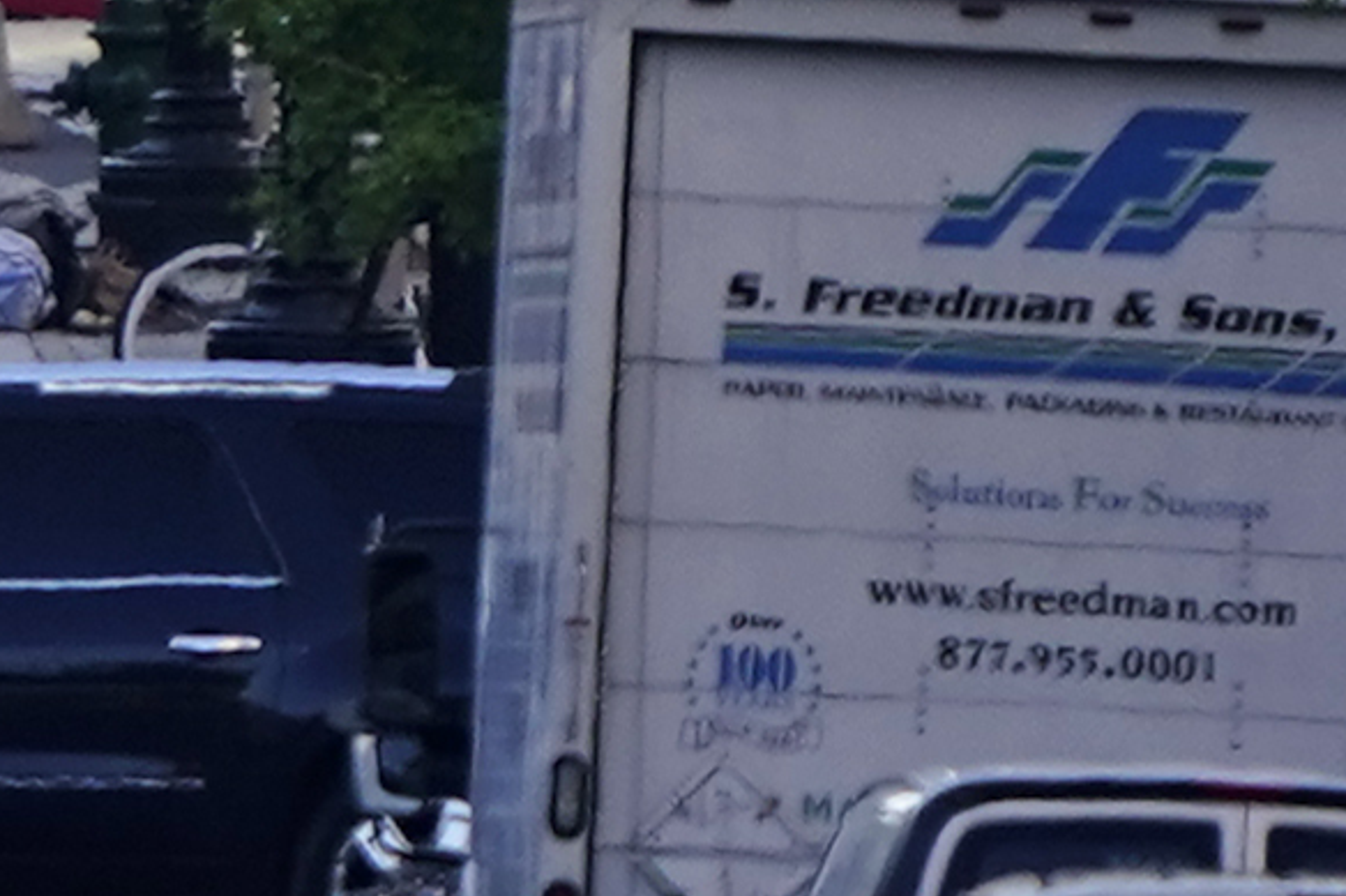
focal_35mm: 4858
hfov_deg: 0.4
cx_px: -2690
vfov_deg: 0.3
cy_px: -1601
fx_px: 181573
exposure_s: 1/320
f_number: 6.3
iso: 250
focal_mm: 481
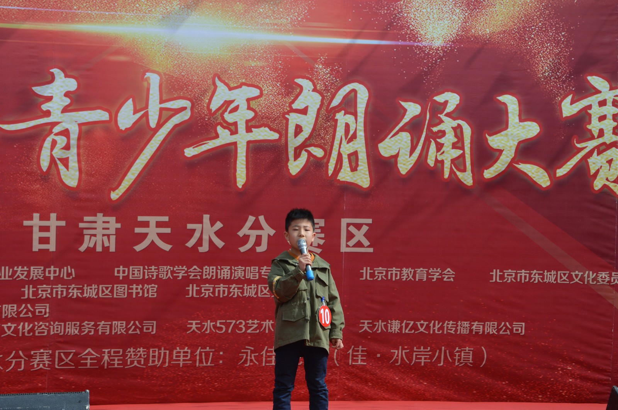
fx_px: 1595
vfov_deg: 14.7
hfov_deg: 21.9
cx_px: 309
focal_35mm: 93
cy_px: 205
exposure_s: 1/200
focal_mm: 62
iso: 100
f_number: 7.1
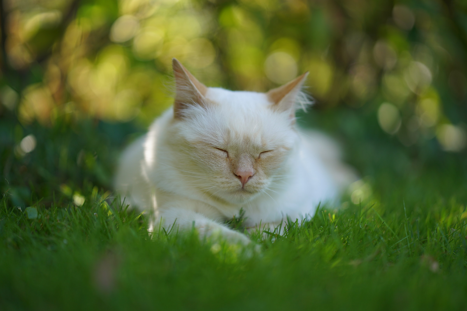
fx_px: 1103
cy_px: 156
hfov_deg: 23.9
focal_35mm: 85
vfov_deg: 16.1
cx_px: 234
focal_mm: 85
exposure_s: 1/640
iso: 100
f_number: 1.8
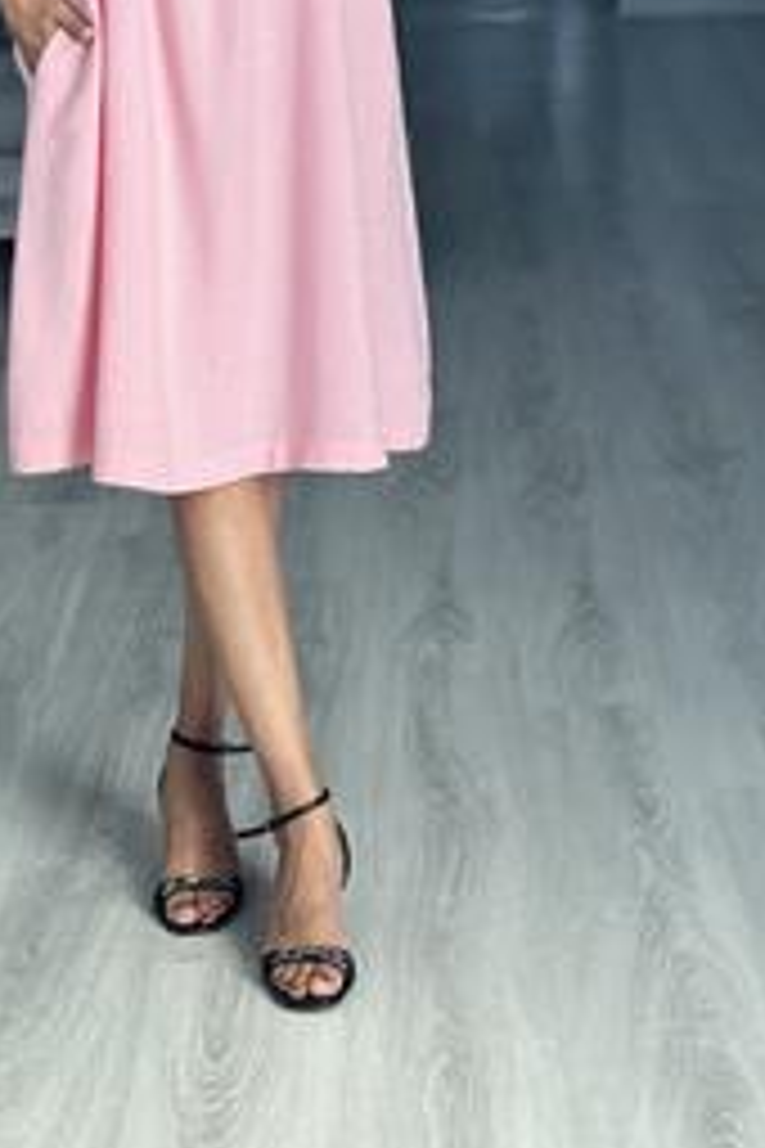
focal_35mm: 99
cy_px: 54
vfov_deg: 20.1
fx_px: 3155
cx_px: 158
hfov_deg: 13.8
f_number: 1.78
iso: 80
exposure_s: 1/152
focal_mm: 6.86
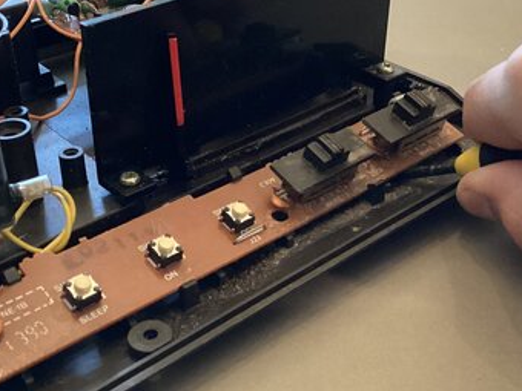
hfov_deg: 35.5
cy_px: 169
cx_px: 243
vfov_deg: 27.0
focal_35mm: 54
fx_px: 814
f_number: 2.4
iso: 640
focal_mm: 3.3
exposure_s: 1/20
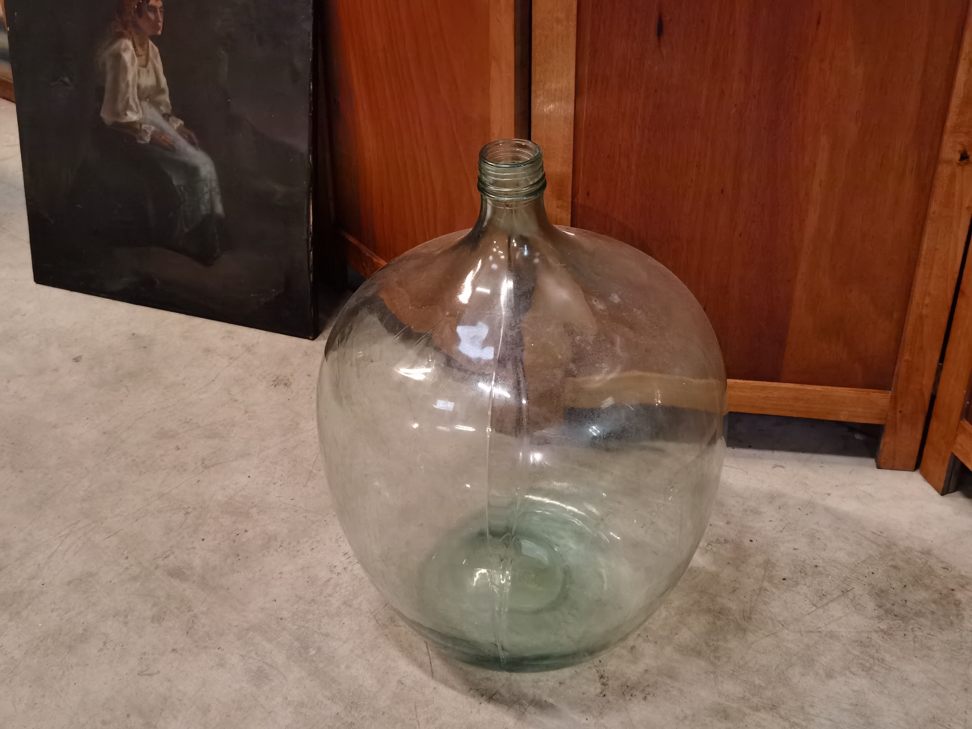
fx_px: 1292
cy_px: 364
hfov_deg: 41.2
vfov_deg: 31.5
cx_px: 486
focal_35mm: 46
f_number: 1.9
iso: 640
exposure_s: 1/25
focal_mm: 6.71
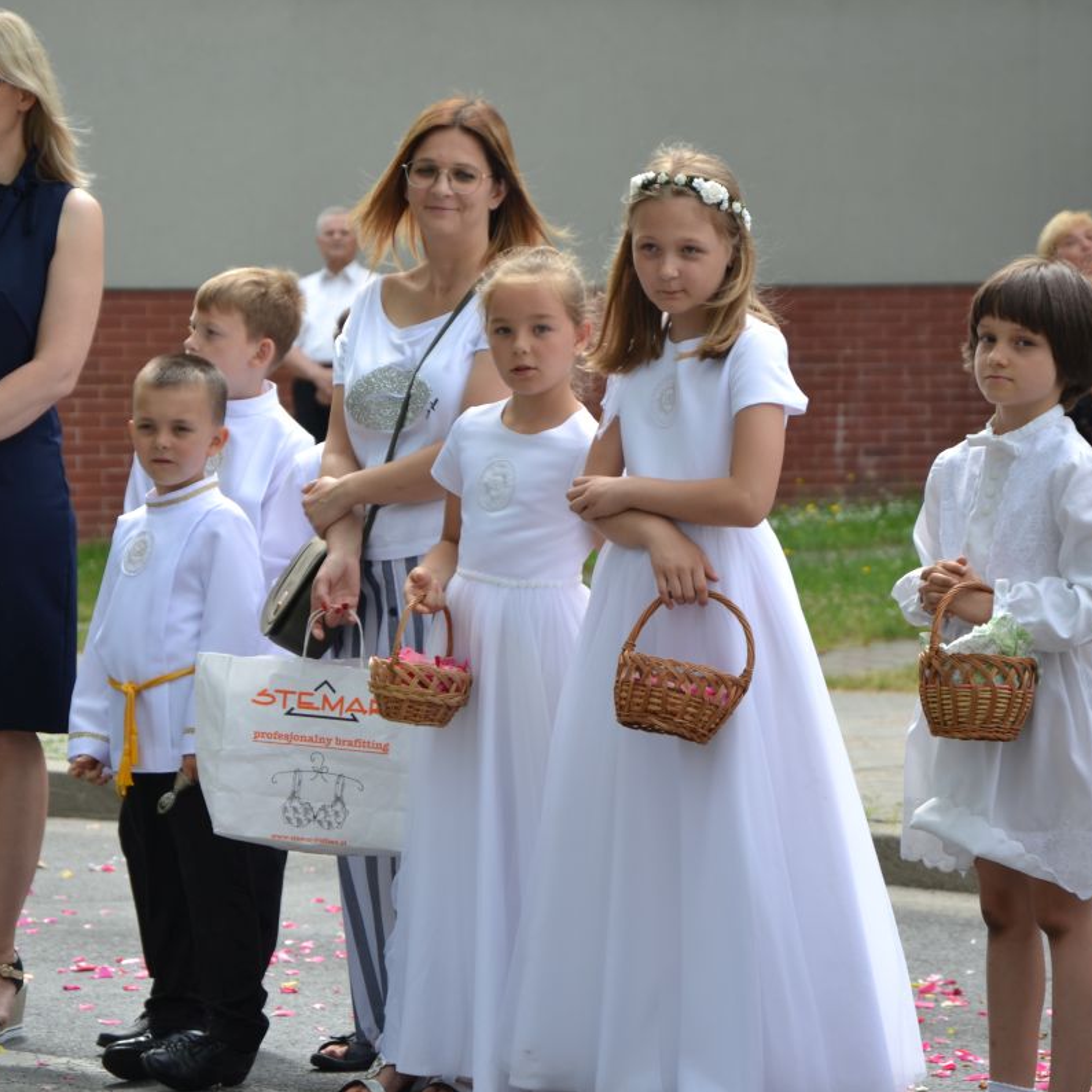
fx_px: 6317
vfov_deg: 9.9
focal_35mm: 177
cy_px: 544
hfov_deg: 9.9
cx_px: 464
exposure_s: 1/125
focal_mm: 92
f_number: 5.6
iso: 100
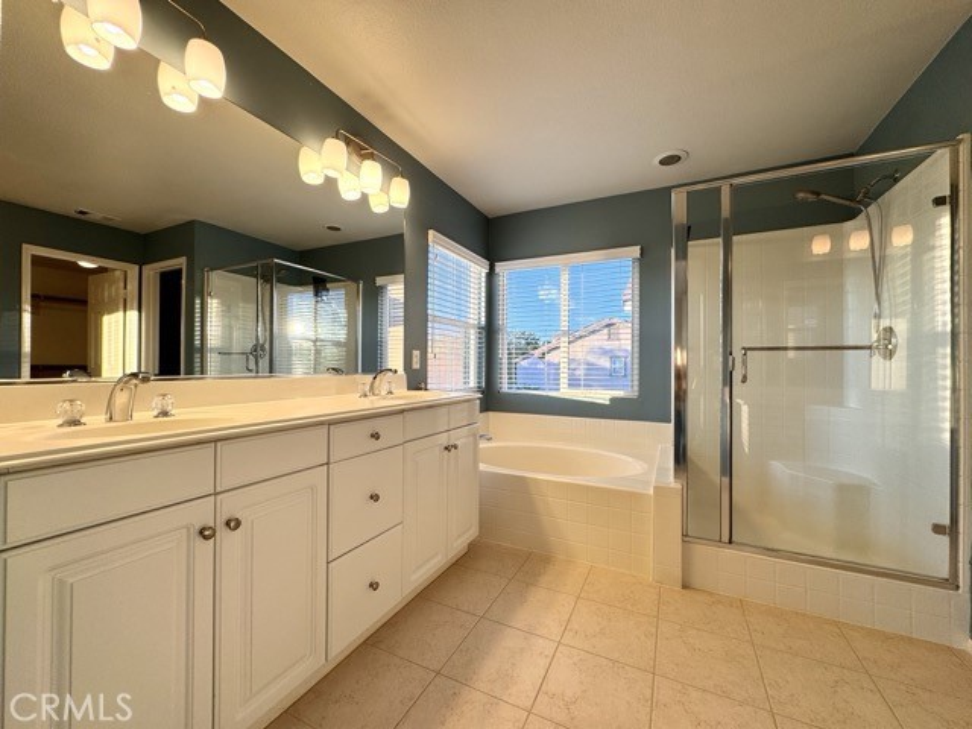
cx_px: 486
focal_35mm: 14
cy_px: 364
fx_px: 393
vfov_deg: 85.7
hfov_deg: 102.1
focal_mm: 2.22
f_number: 2.2
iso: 50
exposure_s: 1/120
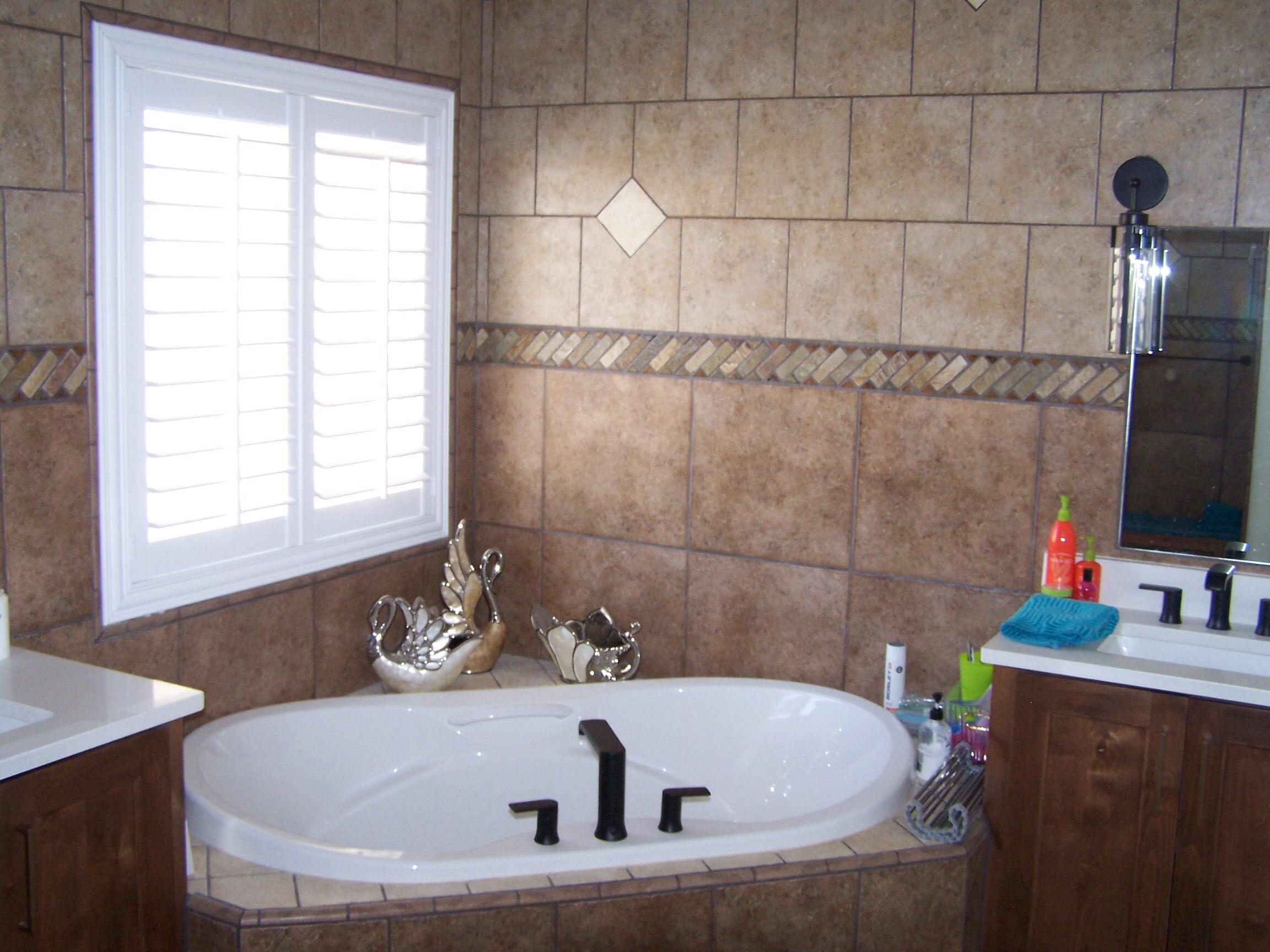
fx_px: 1394
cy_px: 476
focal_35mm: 38
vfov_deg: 37.7
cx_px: 635
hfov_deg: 49.0
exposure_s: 1/60
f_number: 2.8
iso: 140
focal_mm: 6.3
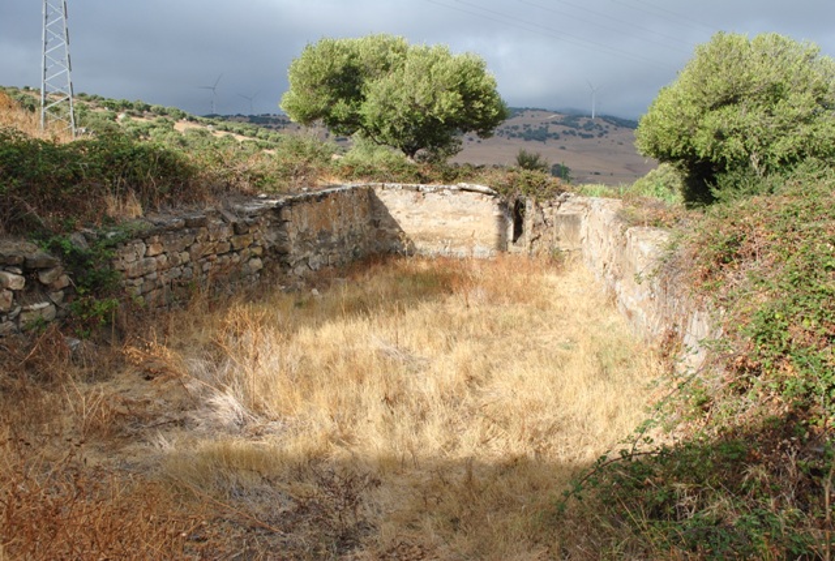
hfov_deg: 57.1
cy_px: 280
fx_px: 767
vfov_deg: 40.2
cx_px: 418
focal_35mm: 33
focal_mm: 22
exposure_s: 1/250
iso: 200
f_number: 10
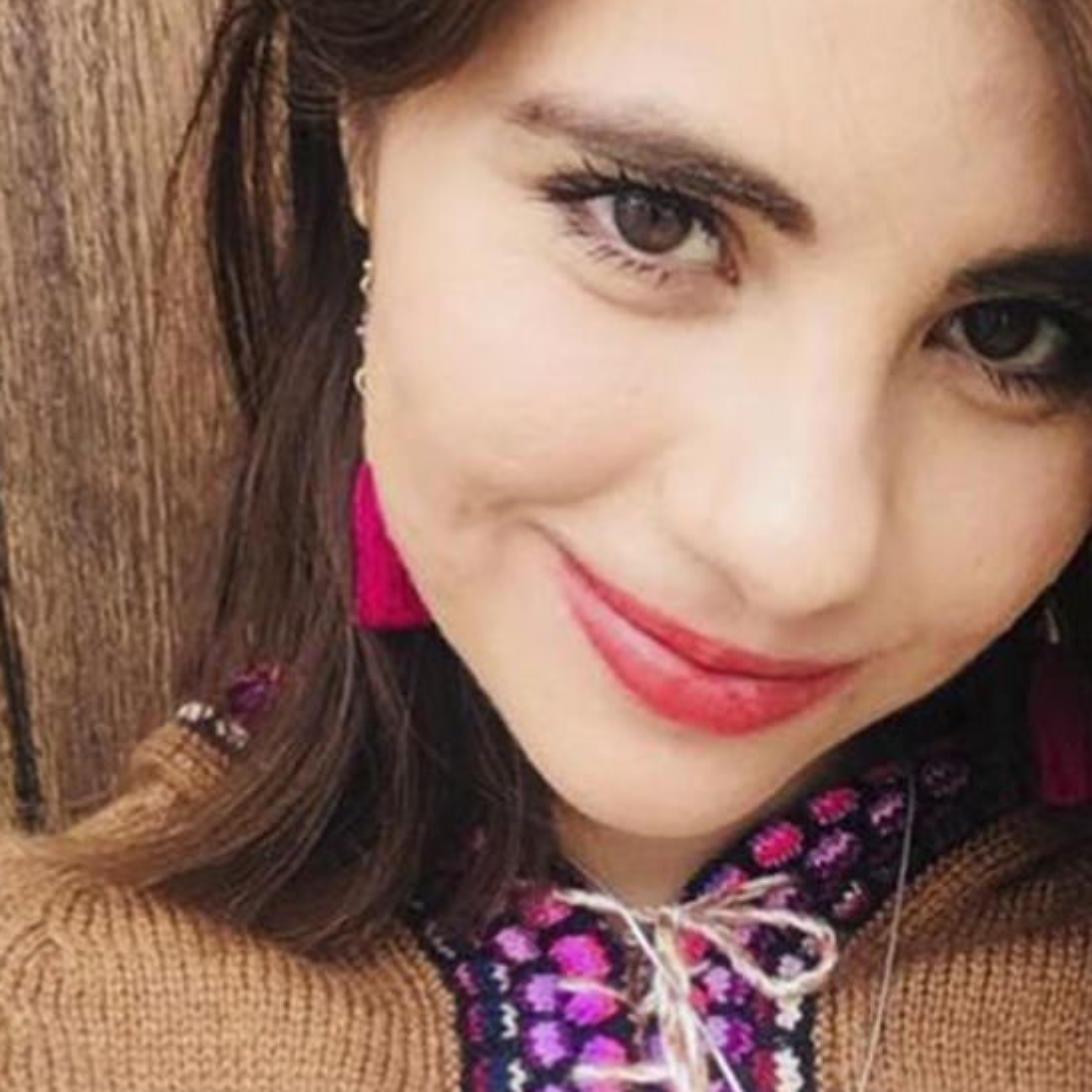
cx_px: 882
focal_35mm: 73
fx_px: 2605
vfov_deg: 23.7
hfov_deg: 23.3
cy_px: 586
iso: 1250
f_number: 1.8
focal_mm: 50
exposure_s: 1/60
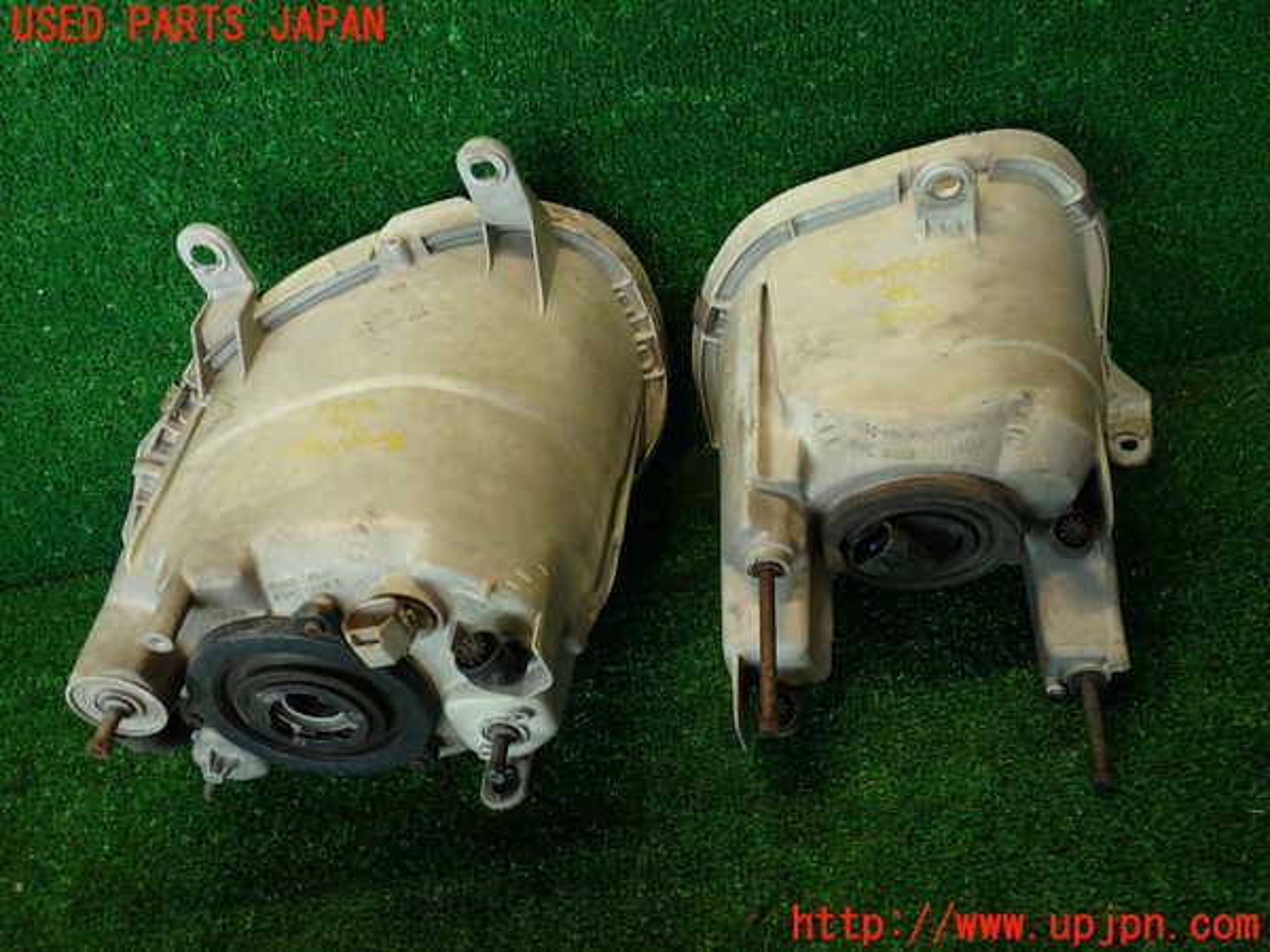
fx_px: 1174
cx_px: 635
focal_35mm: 32
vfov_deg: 44.2
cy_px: 476
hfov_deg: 56.8
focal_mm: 5.79
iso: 200
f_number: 2.4
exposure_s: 1/60
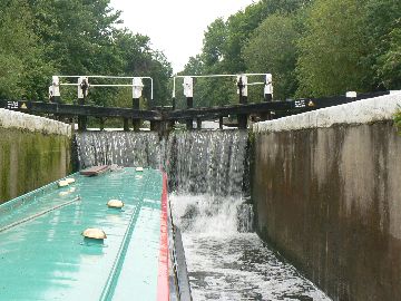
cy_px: 150
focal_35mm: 73
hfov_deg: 26.7
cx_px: 200
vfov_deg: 20.2
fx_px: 846
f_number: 5.6
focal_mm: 12.2
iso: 80
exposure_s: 1/125
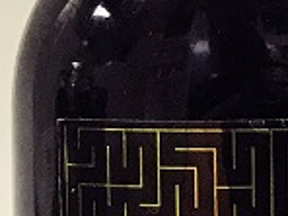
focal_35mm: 189
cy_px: 185
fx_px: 1572
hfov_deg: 10.3
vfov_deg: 7.8
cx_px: 335
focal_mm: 3.99
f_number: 1.8
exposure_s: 1/33
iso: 40
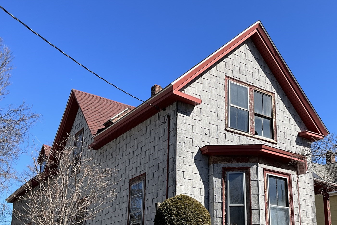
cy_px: 163
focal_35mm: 44
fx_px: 412
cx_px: 204
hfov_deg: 44.2
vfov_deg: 30.1
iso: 25
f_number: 1.8
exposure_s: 1/1195
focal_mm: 3
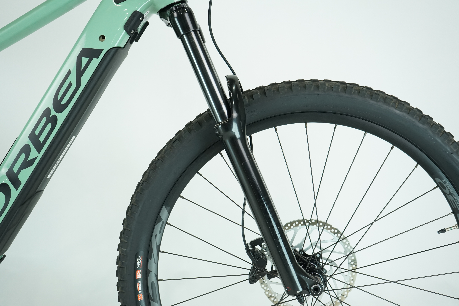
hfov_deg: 51.9
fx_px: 472
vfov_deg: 35.9
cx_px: 230
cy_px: 153
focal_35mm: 37
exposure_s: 1/200
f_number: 5.6
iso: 1600
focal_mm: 37
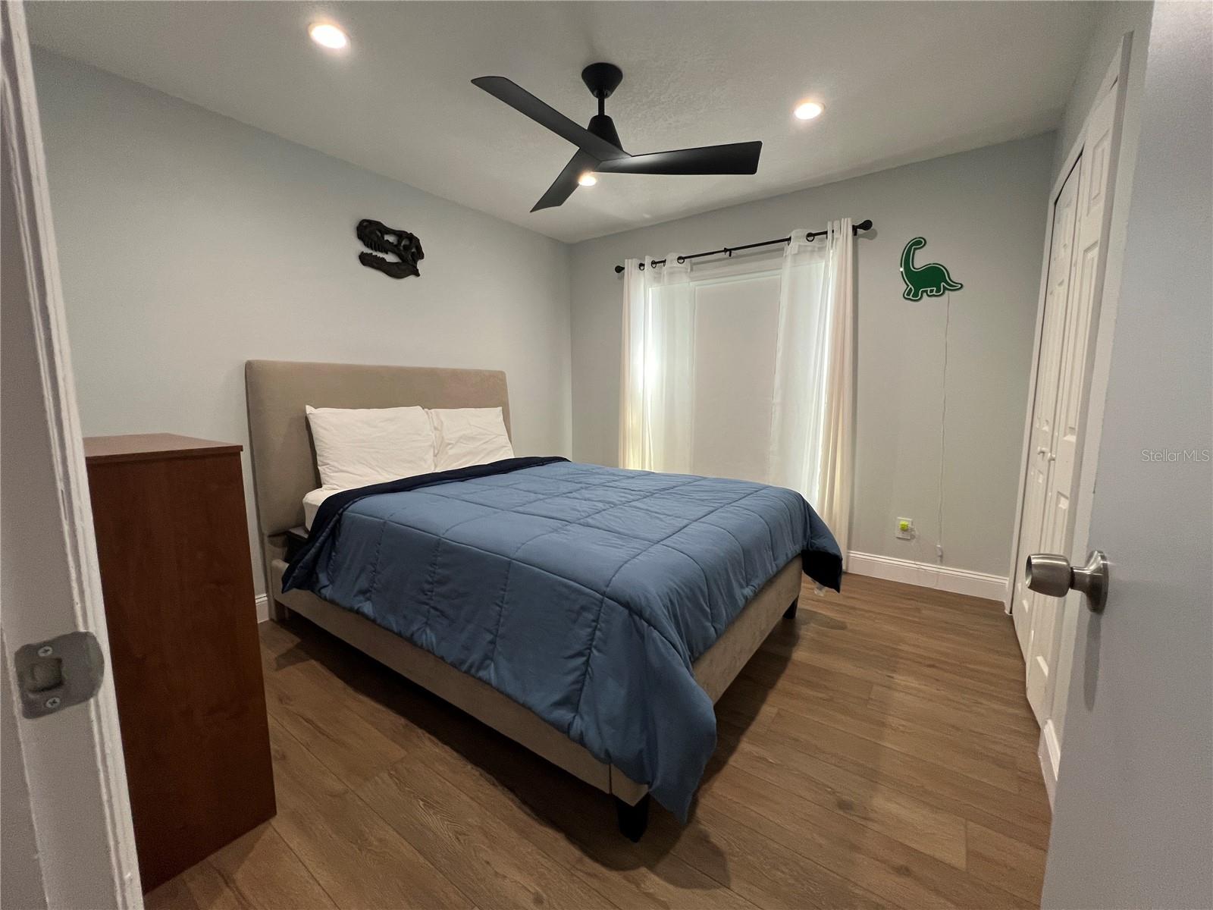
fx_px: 456
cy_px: 455
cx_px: 606
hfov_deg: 106.2
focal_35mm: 13
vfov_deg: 89.9
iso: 200
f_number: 1.8
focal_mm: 1.57
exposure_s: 1/120
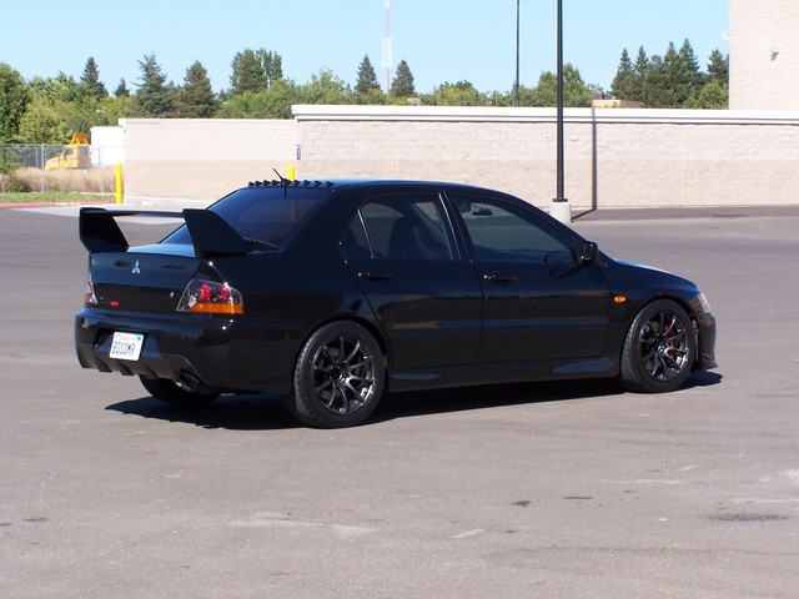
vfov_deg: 15.7
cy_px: 300
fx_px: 2170
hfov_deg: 20.9
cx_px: 400
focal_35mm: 94
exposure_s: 1/350
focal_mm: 15.6
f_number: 4.5
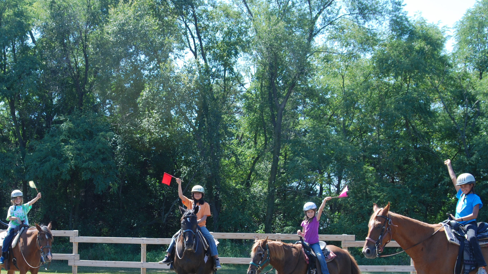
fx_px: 802
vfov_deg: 19.3
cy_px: 190
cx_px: 180
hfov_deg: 33.7
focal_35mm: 62
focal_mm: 28
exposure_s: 1/125
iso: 110
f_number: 5.6
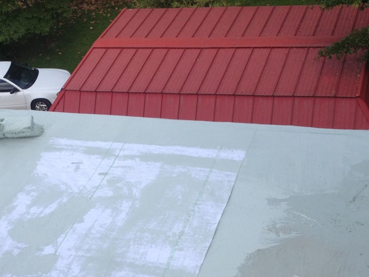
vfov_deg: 20.4
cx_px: 107
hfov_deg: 26.8
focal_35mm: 72
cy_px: 181
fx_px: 768
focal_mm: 4.28
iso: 50
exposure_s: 1/1200
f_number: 2.4
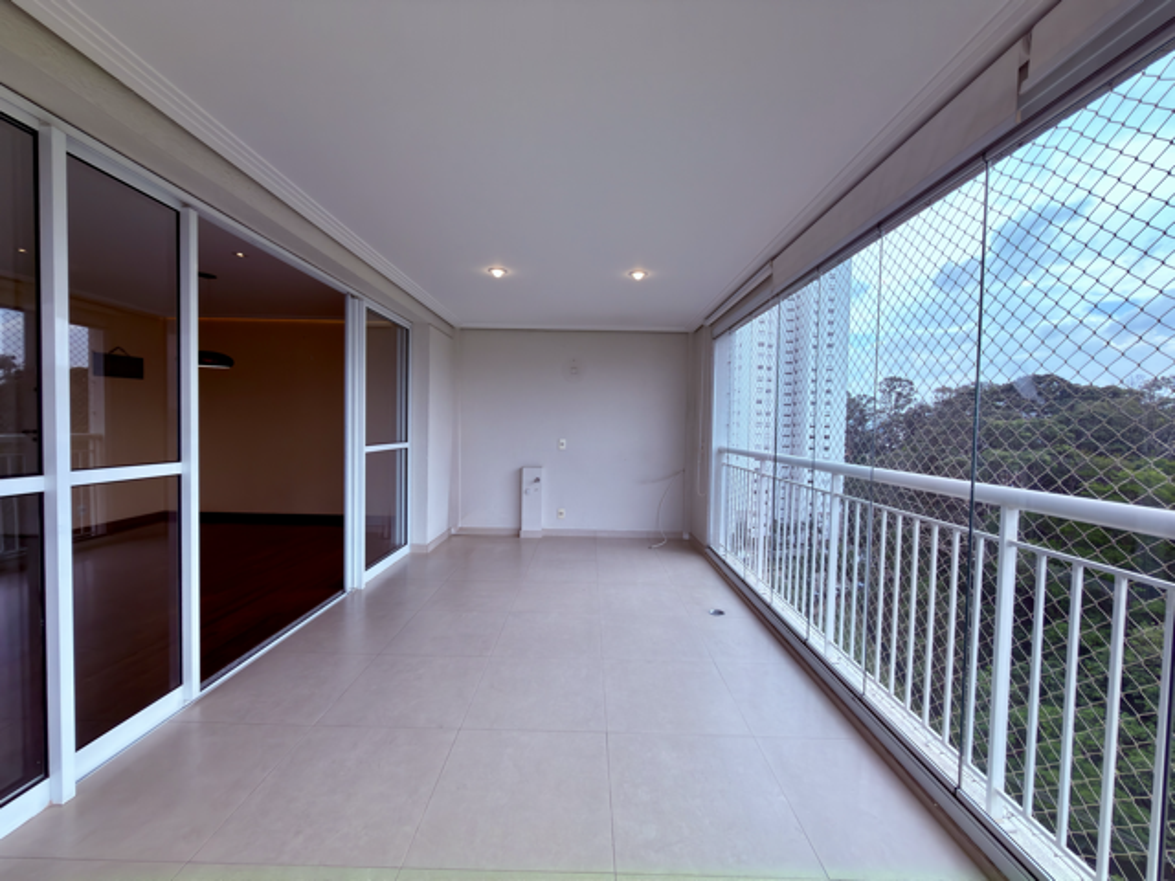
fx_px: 475
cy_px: 440
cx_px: 588
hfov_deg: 102.1
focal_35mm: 14
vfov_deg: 85.7
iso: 20
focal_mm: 2.22
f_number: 2.2
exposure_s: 1/260
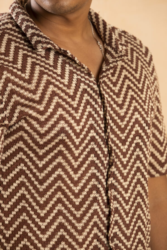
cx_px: 84
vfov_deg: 17.1
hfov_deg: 11.4
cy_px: 125
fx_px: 835
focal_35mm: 120
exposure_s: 1/100
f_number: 4
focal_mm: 80
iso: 320
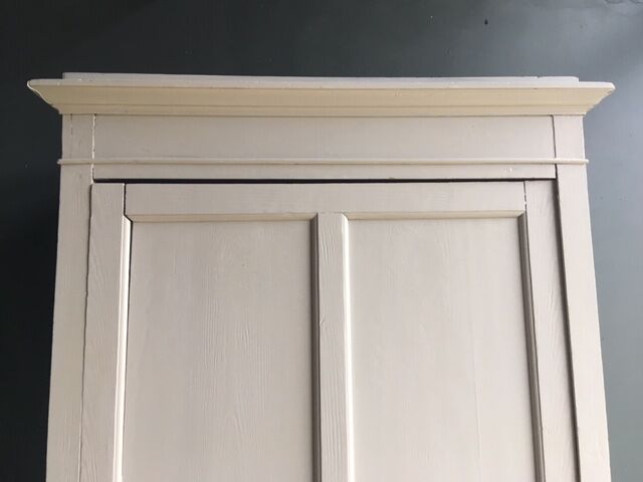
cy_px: 241
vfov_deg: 48.2
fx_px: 539
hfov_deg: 61.7
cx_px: 322
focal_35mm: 29
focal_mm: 4.15
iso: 100
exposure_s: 1/33
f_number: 2.2
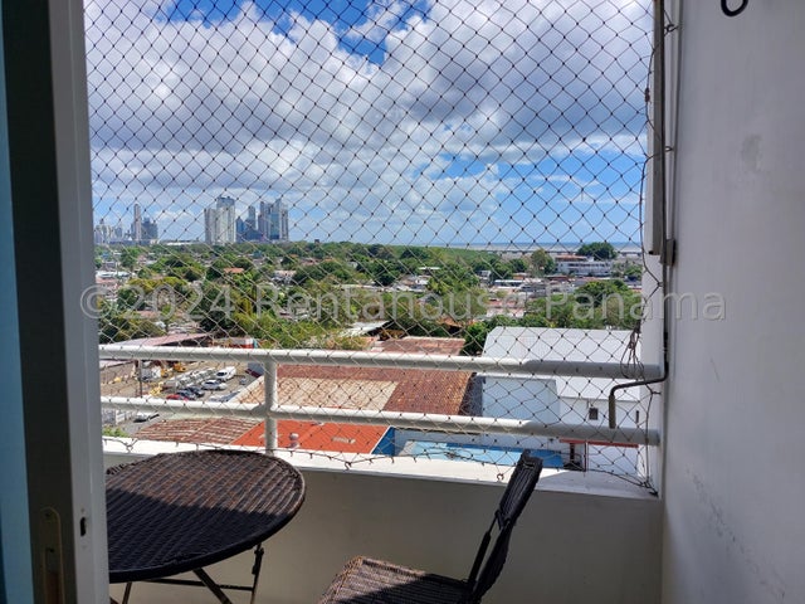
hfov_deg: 71.6
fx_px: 558
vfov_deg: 56.8
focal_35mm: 24
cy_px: 302
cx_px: 402
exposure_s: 1/1477
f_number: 1.8
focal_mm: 5.23
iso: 25
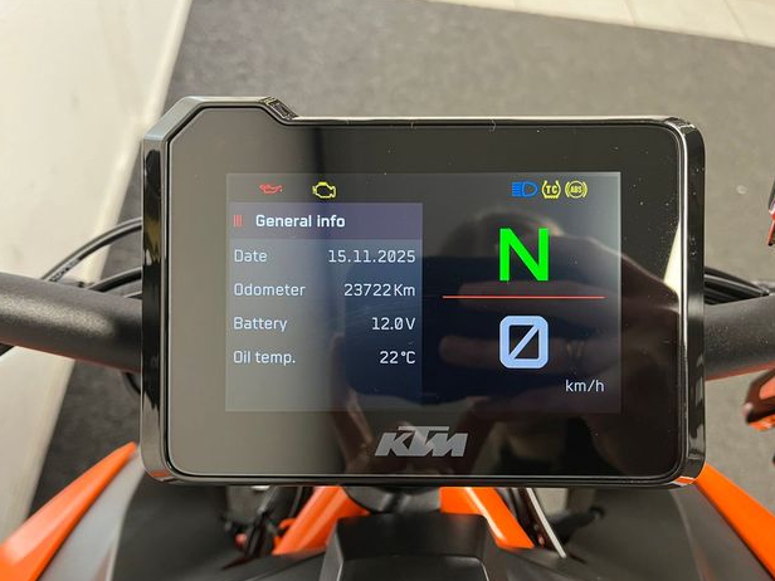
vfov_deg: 51.4
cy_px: 296
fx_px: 604
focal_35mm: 27
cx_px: 386
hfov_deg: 65.3
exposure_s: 1/57
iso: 500
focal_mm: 5.1
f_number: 1.6
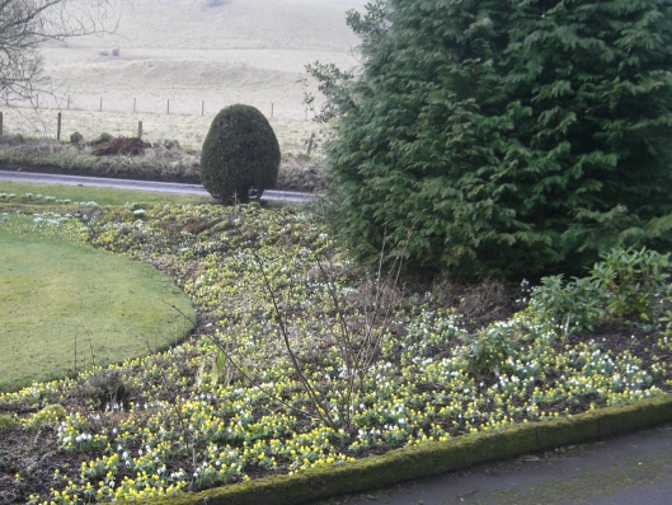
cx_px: 316
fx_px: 893
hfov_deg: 41.2
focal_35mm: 46
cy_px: 271
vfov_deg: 31.5
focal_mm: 7.9
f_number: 2.8
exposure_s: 1/100
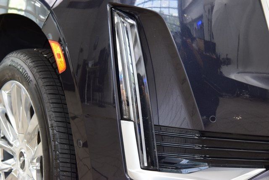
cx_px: 134
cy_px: 90
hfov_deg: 28.1
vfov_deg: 18.9
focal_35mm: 72
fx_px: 538
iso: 1000
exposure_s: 1/15
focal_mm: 48
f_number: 6.3
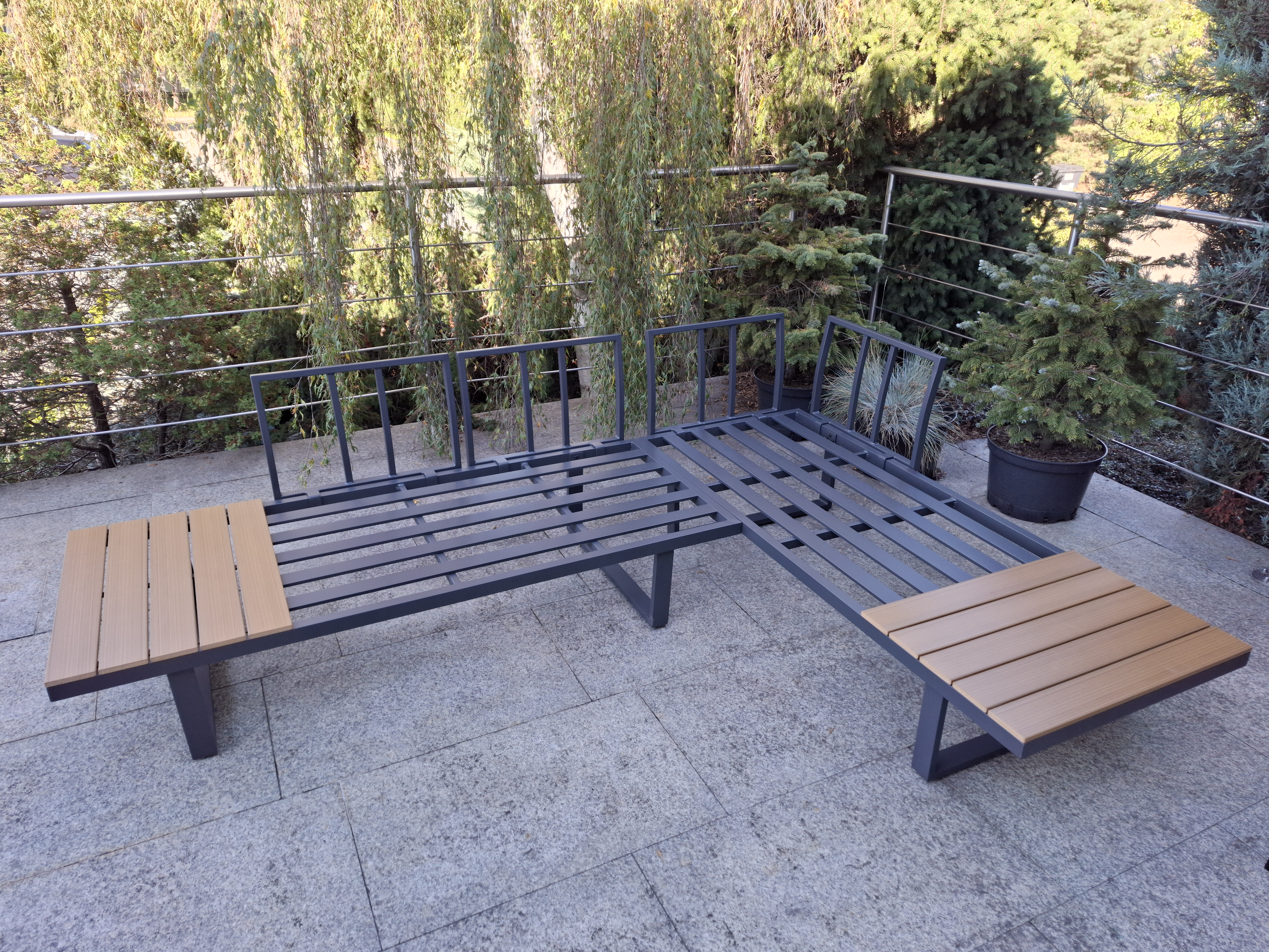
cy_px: 476
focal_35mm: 23
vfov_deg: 58.9
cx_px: 634
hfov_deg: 73.9
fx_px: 843
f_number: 1.8
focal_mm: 5.54
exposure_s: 1/142
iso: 50
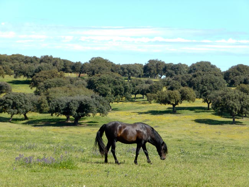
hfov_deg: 13.6
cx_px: 124
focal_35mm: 145
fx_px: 1043
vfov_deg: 10.2
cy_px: 94
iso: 100
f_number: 5.4
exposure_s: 1/200
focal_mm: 25.9
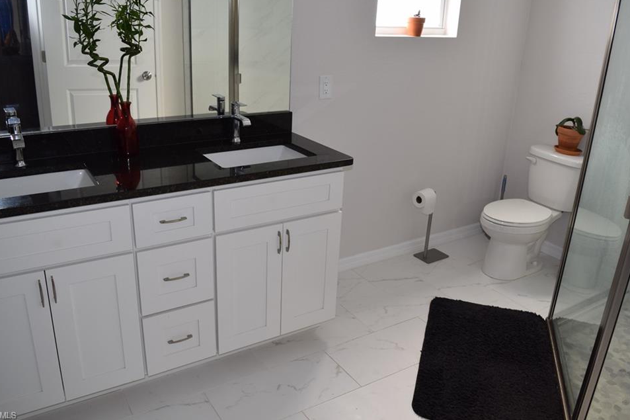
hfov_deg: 63.7
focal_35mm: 29
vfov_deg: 44.9
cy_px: 196
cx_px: 309
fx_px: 507
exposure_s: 1/125
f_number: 5.6
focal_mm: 18
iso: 360
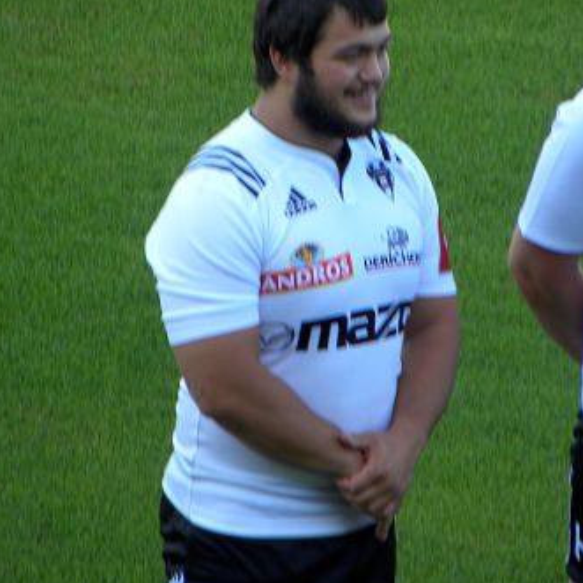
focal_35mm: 1000
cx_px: 294
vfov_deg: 1.8
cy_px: 240
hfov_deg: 1.8
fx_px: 19054
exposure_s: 1/67.3
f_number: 5
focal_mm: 110.4
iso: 64
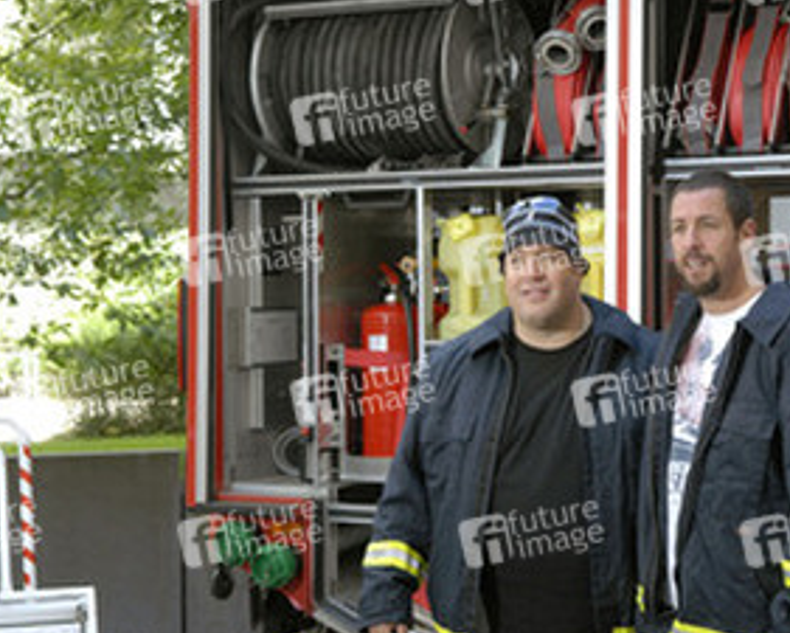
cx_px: 565
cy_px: 324
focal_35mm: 90
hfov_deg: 21.1
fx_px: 2105
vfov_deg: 17.1
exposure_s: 1/80
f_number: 5.6
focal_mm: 40
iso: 400
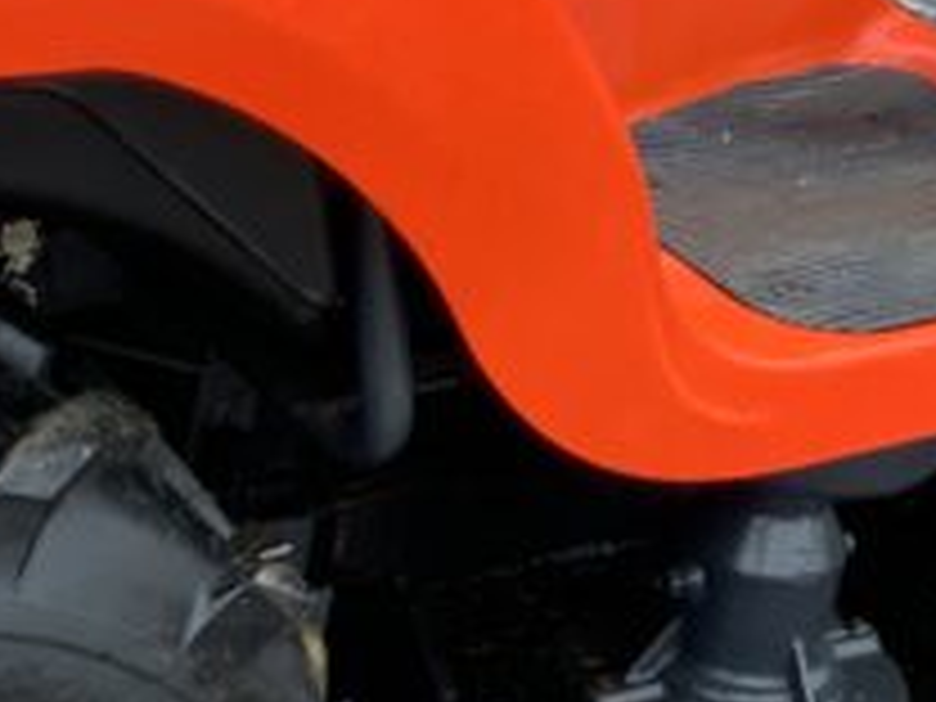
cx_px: 14
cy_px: 936
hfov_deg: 13.6
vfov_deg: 10.1
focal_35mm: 143
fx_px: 3867
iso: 32
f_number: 1.8
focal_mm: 3
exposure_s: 1/122
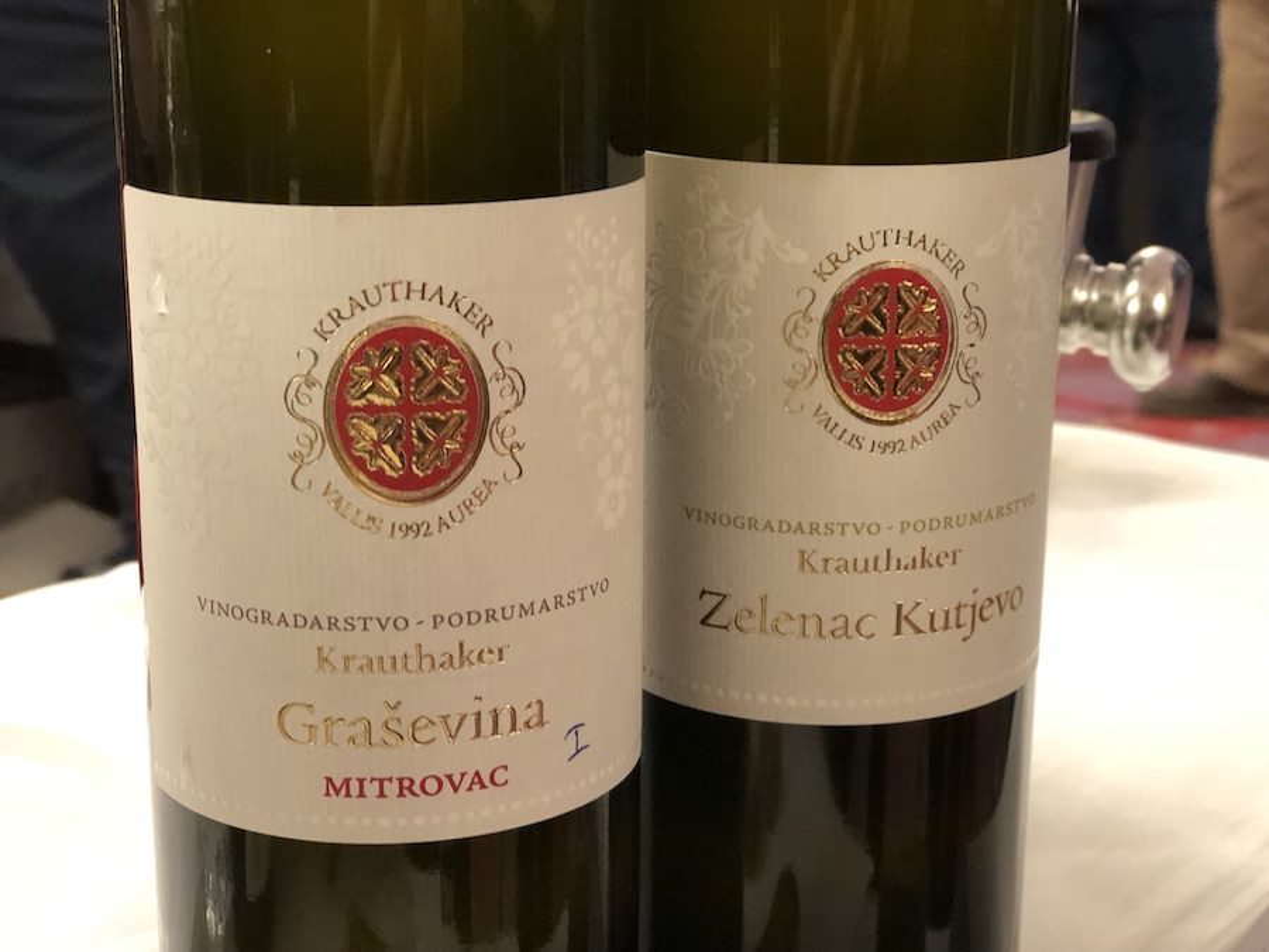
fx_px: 2090
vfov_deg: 25.7
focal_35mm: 57
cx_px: 634
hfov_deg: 33.8
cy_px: 476
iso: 500
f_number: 2.8
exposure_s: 1/33
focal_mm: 6.6
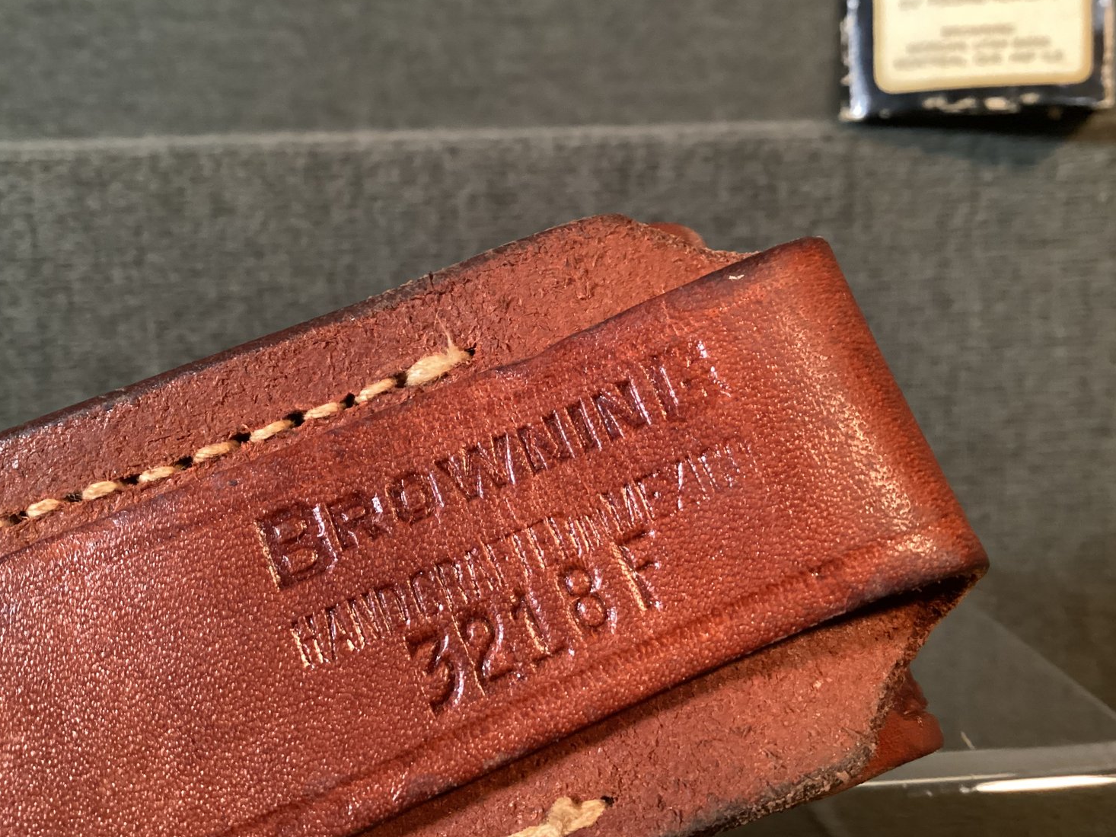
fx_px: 1031
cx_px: 548
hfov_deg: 56.8
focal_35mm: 32
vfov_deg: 44.1
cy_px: 410
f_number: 2.4
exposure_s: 1/40
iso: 400
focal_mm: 3.3
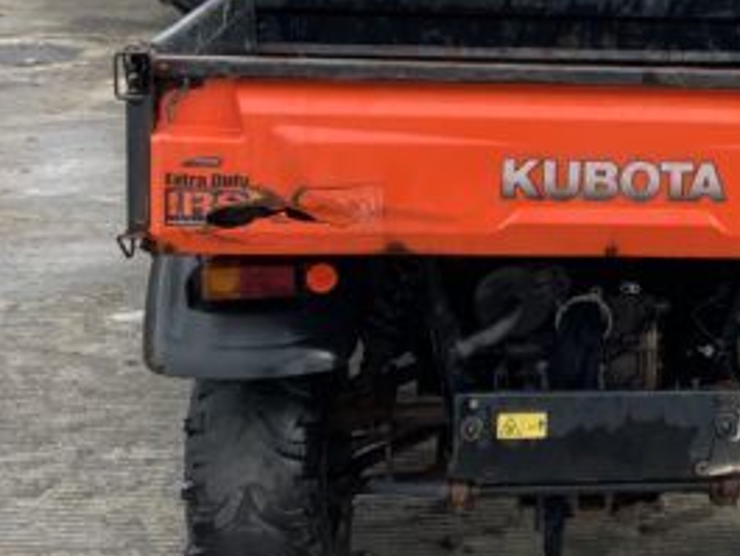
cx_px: 687
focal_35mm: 70
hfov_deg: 26.7
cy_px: 61
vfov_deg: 20.6
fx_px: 1497
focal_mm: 3
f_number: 1.8
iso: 16
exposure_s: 1/358
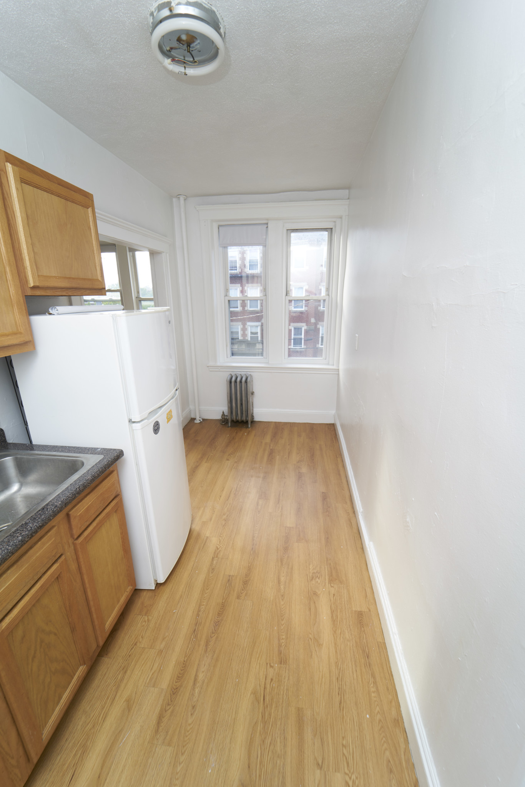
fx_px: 306
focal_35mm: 14
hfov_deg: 81.2
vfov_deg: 104.2
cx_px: 262
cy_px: 394
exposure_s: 1/20
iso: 250
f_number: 7.1
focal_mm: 14
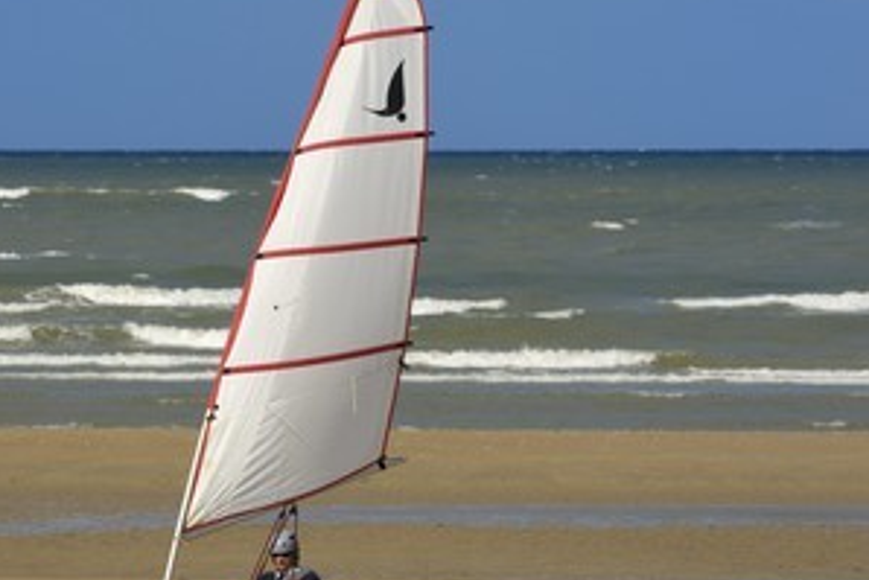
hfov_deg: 4.9
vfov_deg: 3.3
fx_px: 10215
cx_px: 273
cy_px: 318
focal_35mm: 423
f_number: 6
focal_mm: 200
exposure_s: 1/640
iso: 100
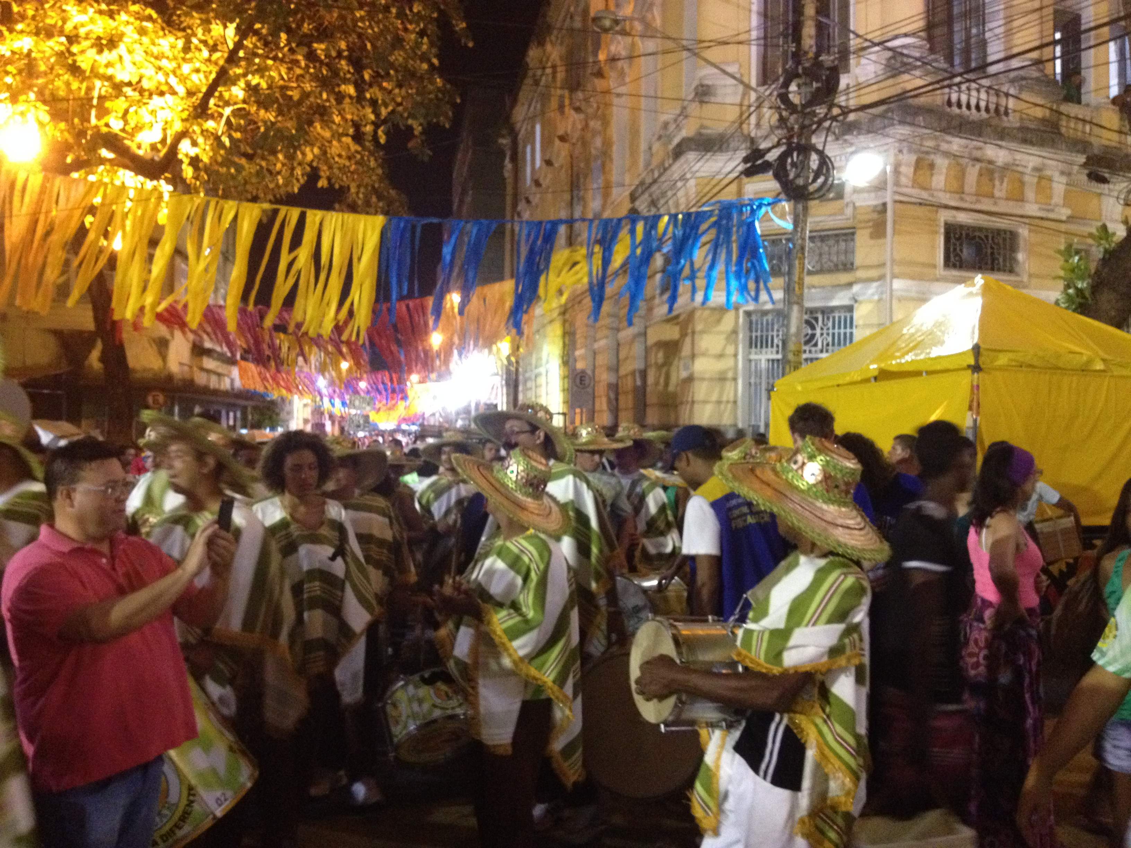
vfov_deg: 40.7
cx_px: 566
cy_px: 424
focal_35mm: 35
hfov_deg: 52.6
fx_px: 1144
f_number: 2.4
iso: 500
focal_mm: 4.28
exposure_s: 1/15
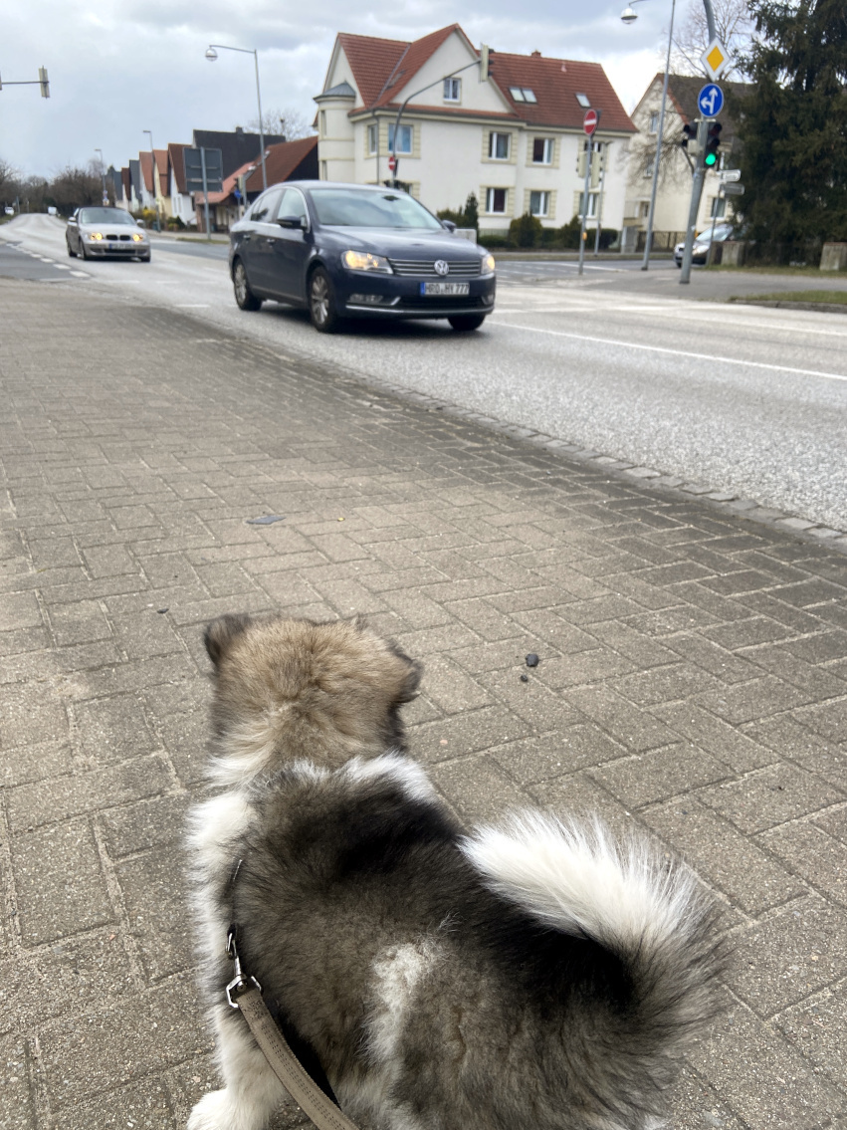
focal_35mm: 26
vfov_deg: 67.3
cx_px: 424
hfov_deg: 53.1
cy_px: 565
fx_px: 848
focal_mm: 4.25
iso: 32
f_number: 1.8
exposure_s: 1/1082
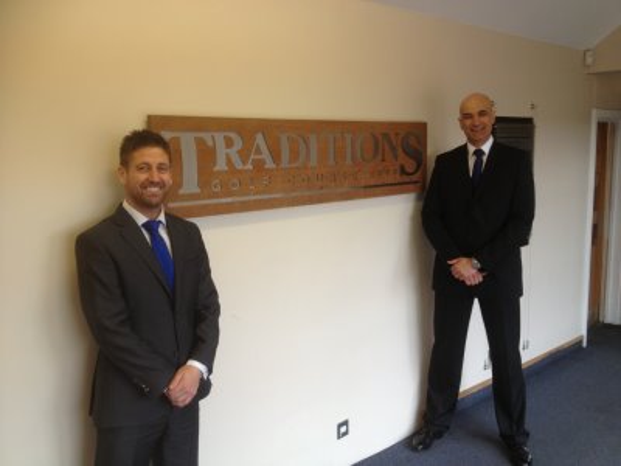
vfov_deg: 40.7
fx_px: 628
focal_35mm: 35
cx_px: 310
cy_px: 233
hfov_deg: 52.6
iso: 50
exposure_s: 1/40
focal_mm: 4.28
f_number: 2.4
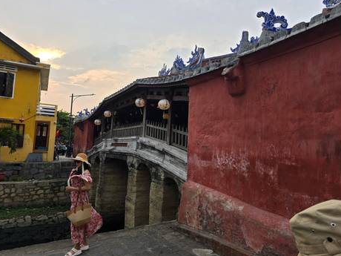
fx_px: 236
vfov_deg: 56.8
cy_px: 126
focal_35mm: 24
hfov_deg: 71.6
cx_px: 173
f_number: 1.7
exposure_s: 1/231
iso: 12
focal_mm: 6.3
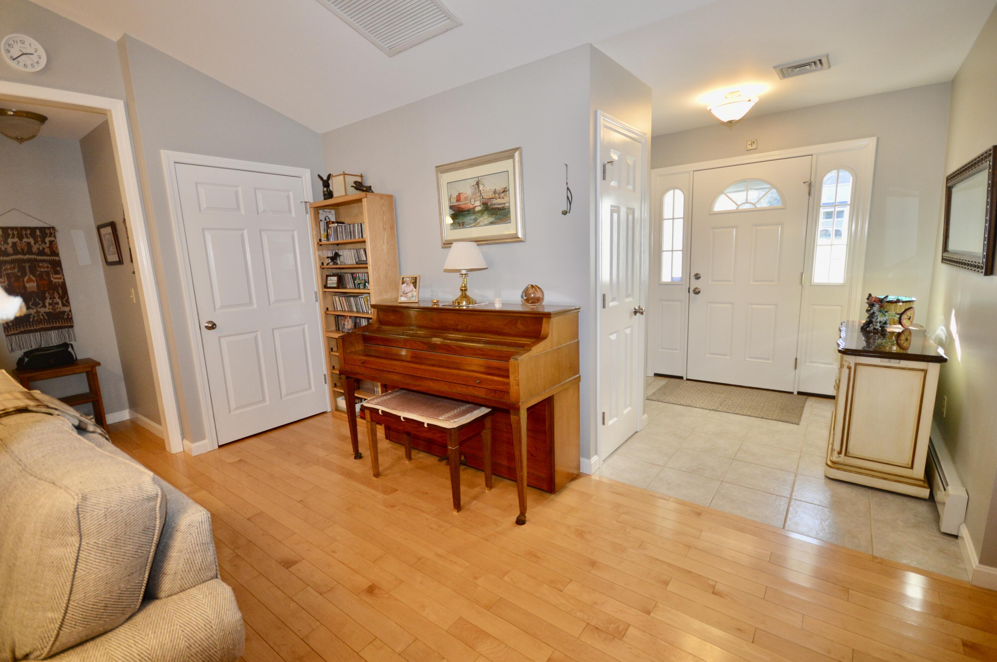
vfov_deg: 77.2
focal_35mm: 15
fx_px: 415
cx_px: 498
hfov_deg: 100.4
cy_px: 331
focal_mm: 10
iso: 450
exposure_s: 1/60
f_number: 4
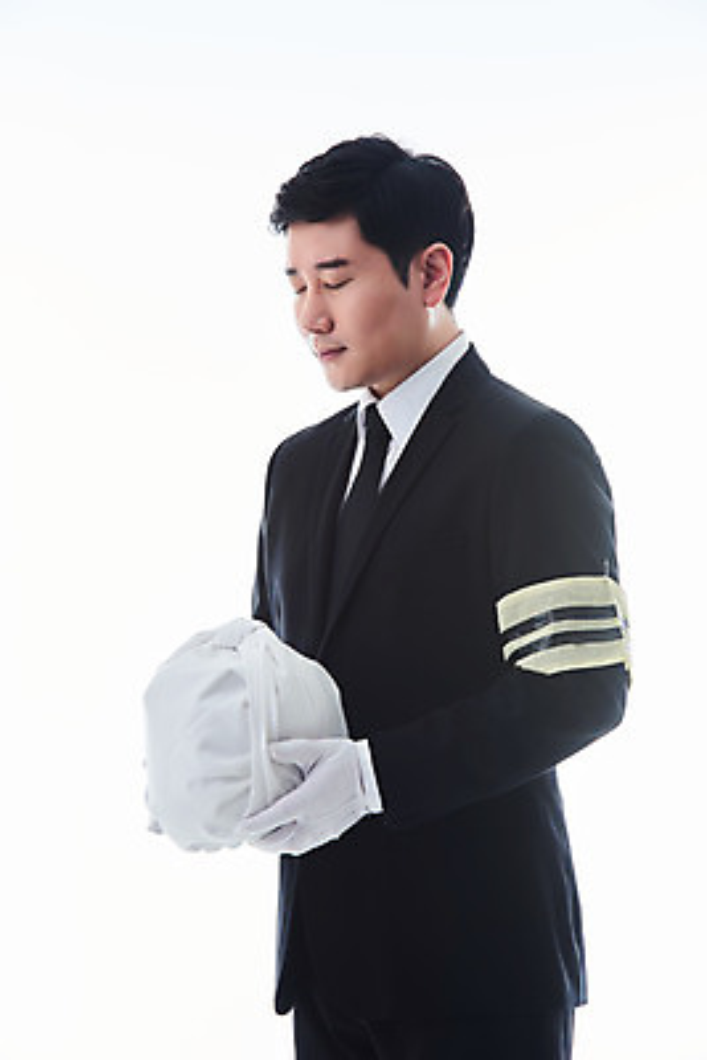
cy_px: 530
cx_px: 354
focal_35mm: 140
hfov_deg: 9.8
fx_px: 4120
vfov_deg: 14.6
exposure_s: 1/125
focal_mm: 140
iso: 100
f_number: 14
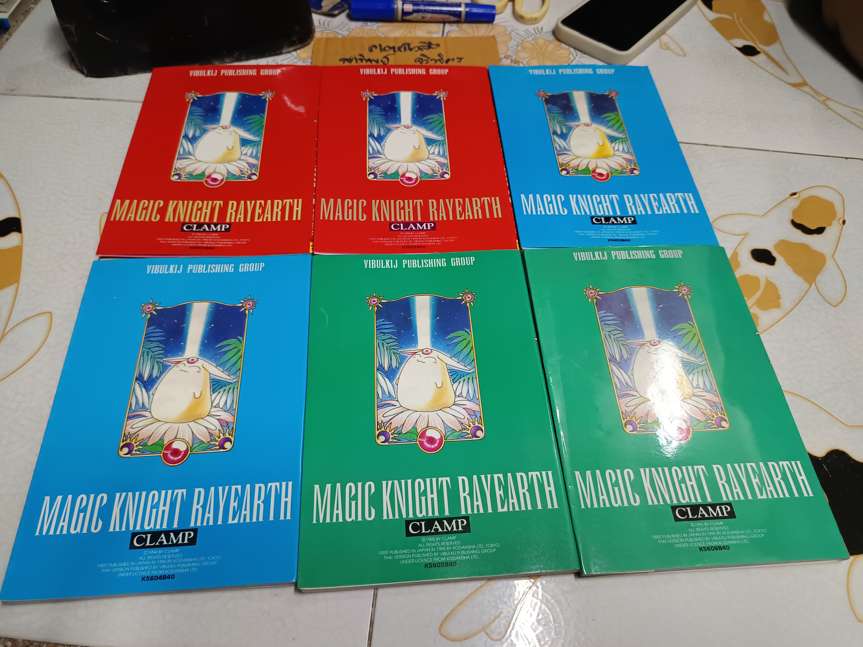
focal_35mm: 24
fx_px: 598
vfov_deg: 56.8
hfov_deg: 71.6
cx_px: 432
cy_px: 324
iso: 1061
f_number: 1.7
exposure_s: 1/33.3
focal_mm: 5.31
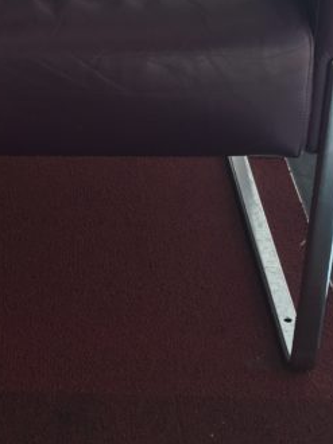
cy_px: 36
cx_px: -58
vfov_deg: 21.3
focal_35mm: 90
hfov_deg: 15.8
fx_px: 1156
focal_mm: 4.15
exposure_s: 1/100
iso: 32
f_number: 2.2
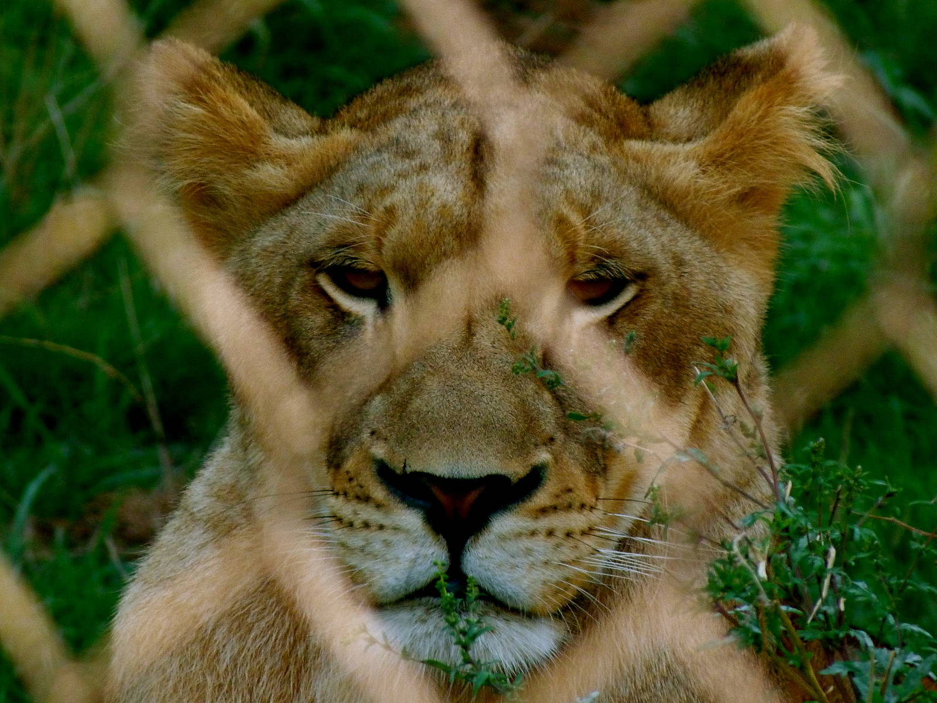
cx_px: 468
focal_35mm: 799
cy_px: 352
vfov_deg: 1.9
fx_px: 21628
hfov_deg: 2.5
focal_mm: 108
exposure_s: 1/125
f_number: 5.2
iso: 320
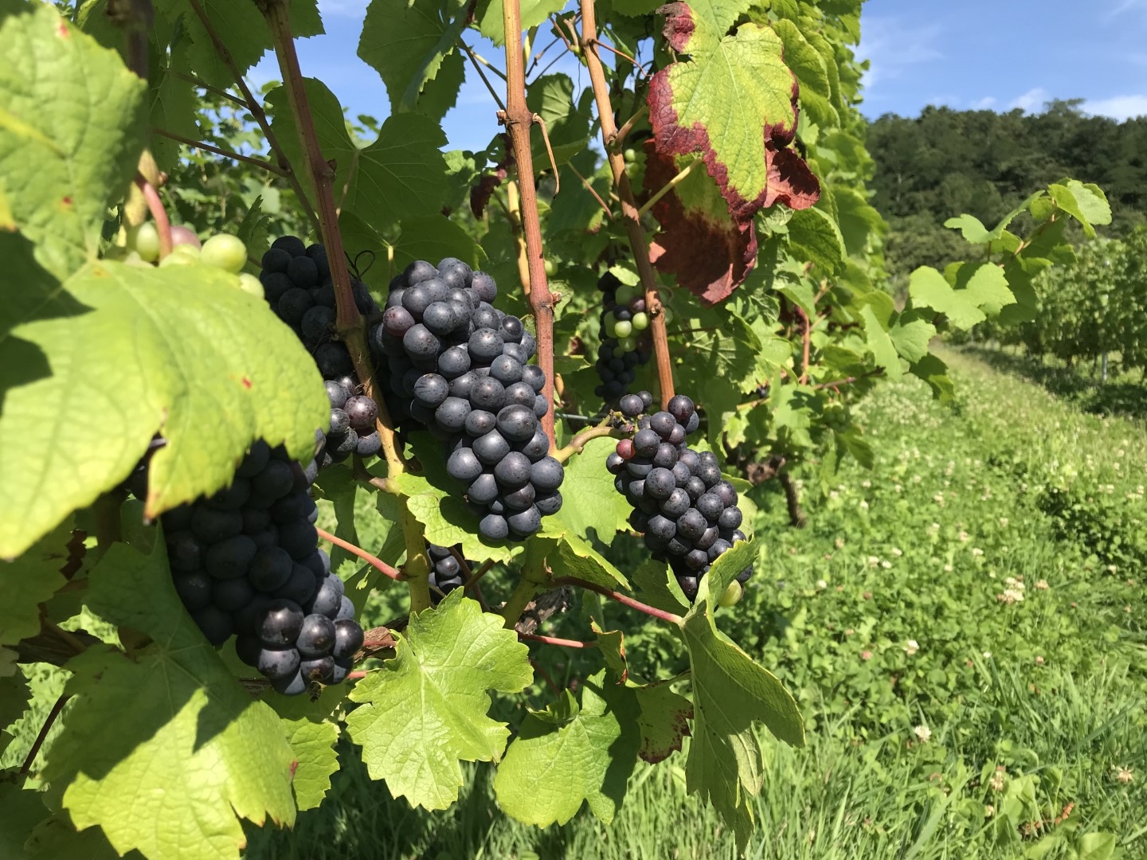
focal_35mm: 28
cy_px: 430
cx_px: 574
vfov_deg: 49.7
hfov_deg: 63.4
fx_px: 928
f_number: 1.8
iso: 20
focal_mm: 4
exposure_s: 1/1227
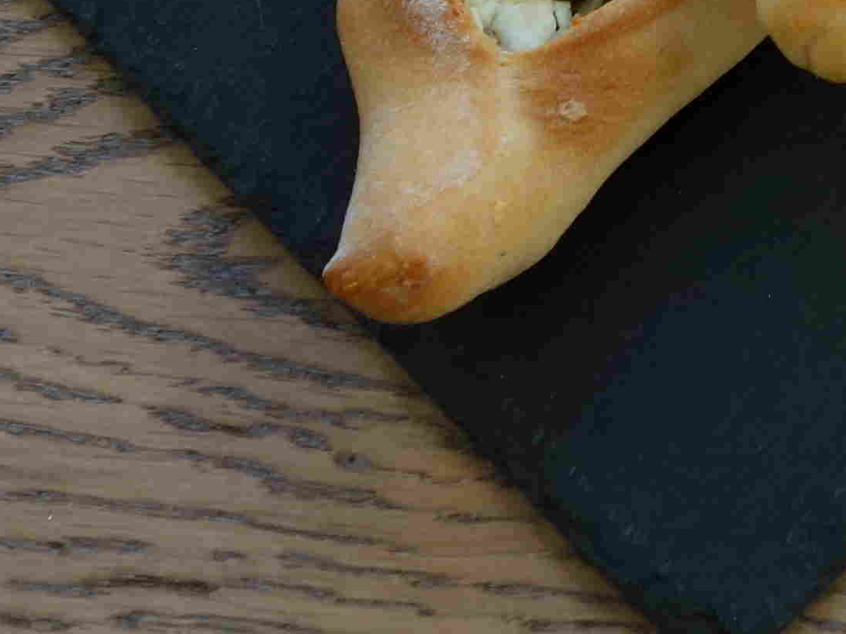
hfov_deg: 13.9
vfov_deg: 10.5
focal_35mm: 135
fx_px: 3299
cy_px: -408
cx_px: 1165
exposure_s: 1/100
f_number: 3.2
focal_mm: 10.4
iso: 125
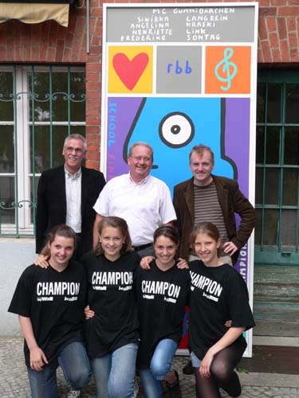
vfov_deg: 40.4
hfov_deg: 30.9
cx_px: 150
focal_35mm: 47
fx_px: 541
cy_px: 199
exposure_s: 1/160
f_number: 4
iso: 80
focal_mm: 7.8
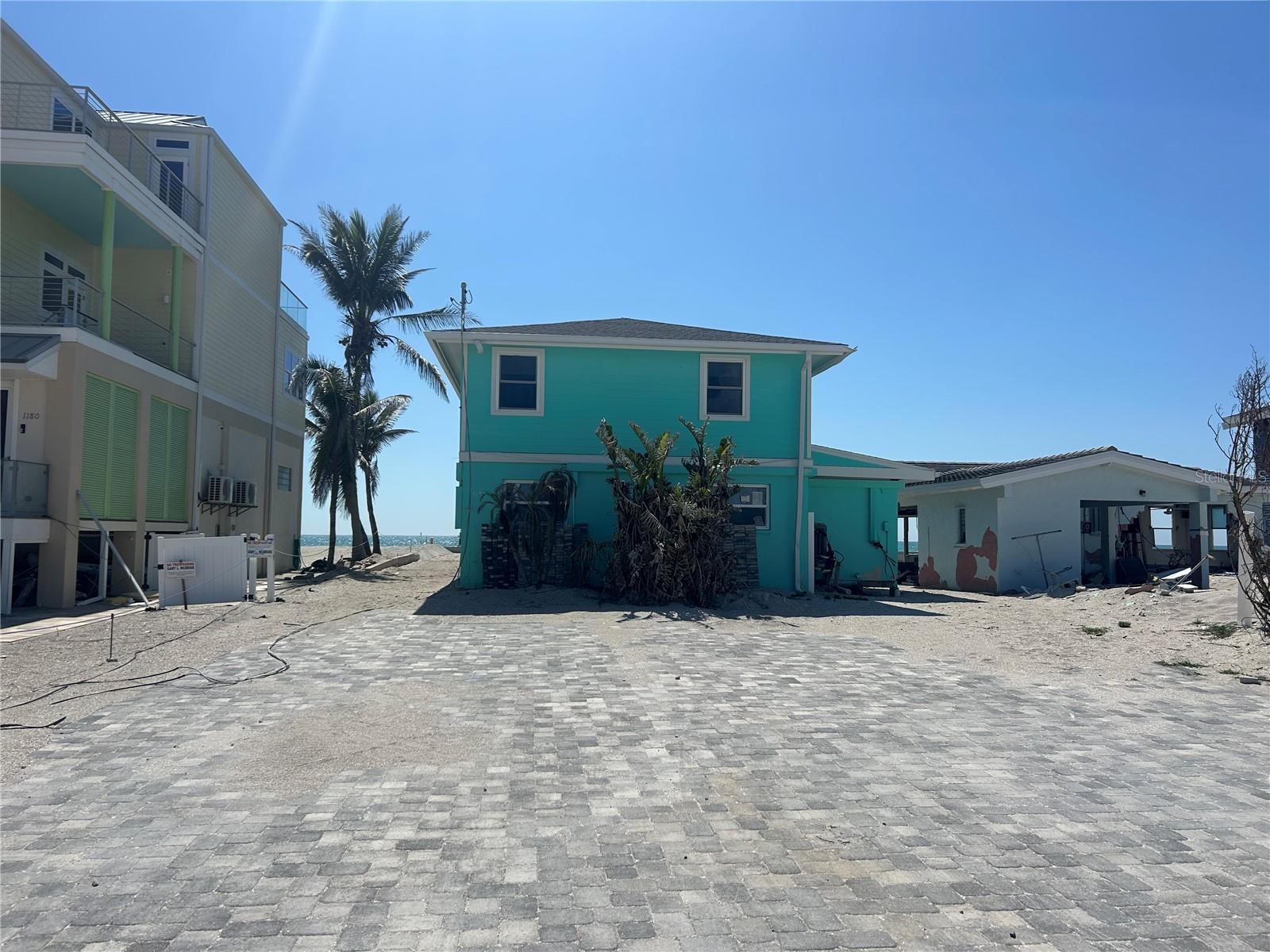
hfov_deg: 67.3
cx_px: 635
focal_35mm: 26
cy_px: 476
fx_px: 954
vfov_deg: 53.1
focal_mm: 5.7
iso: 50
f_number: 1.5
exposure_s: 1/10309
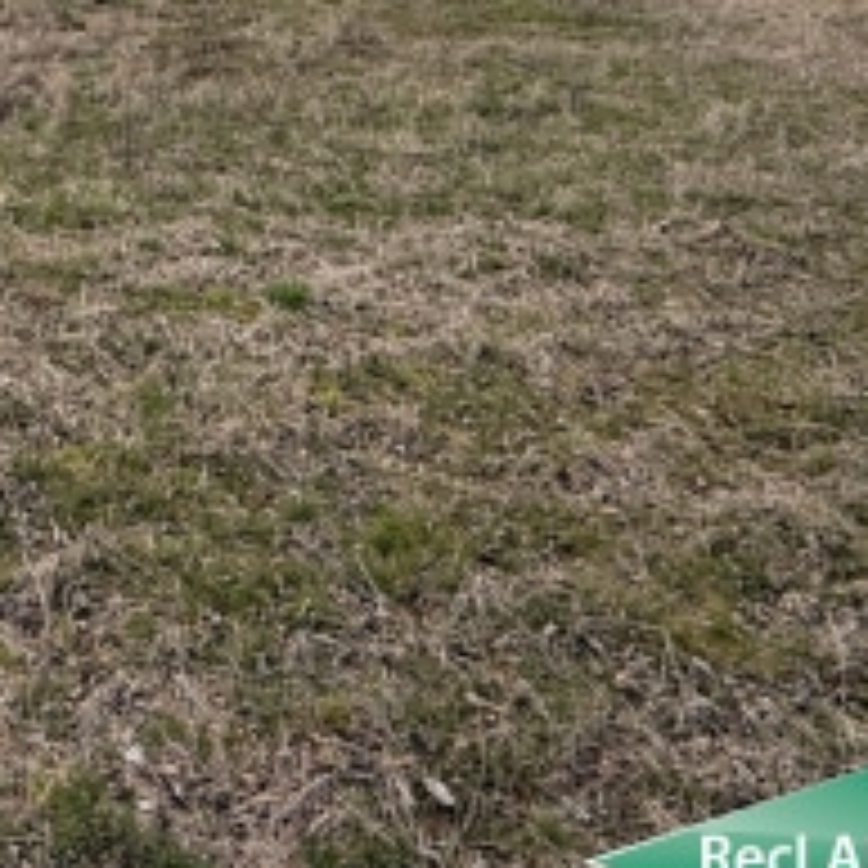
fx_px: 1163
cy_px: -72
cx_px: -18
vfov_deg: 35.4
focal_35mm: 41
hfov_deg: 36.4
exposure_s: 1/3460
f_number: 2.2
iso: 50
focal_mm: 2.22
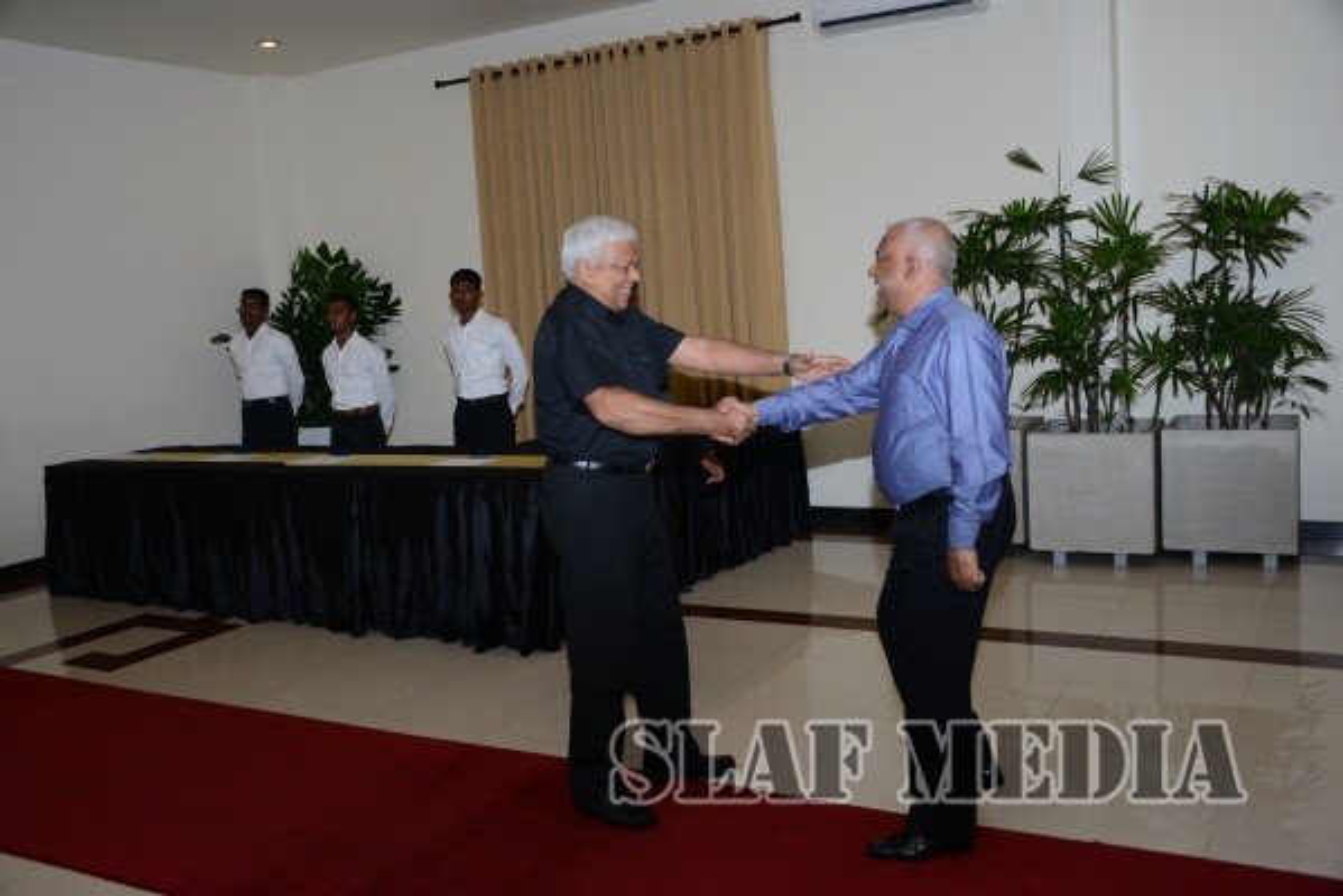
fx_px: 1194
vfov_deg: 41.2
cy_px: 448
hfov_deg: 58.7
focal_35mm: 32
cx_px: 672
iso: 800
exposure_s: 1/125
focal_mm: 32
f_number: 6.3
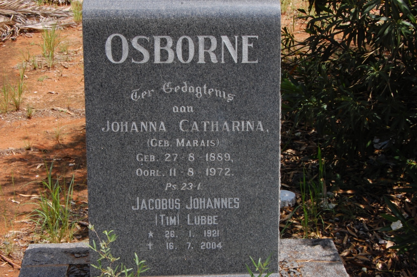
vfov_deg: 19.7
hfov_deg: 29.3
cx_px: 208
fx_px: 799
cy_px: 138
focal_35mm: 69
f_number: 18
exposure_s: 1/80
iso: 400
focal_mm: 46
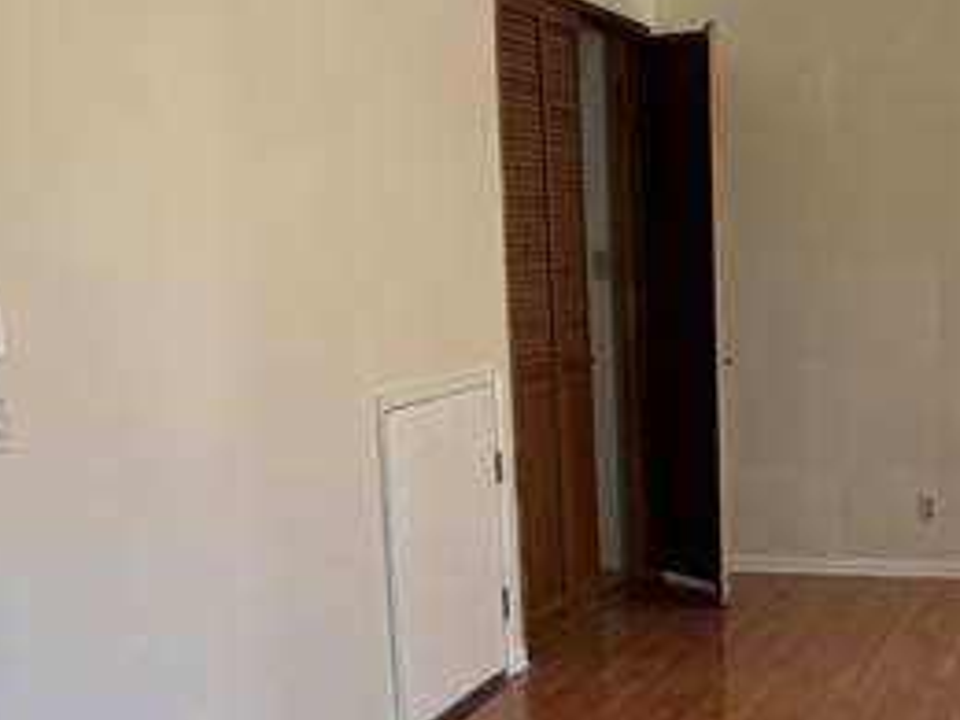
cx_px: 975
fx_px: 1775
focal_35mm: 64
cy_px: 576
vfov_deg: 22.6
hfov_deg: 28.3
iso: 50
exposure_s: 1/121
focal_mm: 5.96
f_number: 1.6
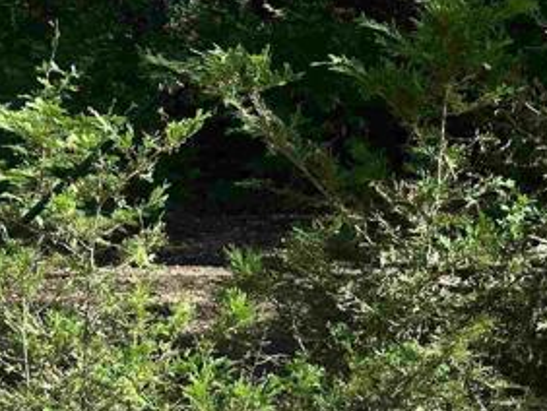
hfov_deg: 22.4
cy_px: 613
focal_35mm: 87
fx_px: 1376
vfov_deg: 15.7
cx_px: 200
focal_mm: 6.86
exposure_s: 1/1393
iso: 80
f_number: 1.78
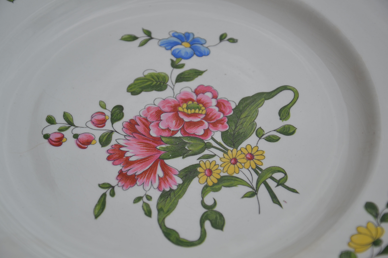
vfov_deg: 12.2
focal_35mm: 112
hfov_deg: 18.2
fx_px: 1212
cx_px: 194
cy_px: 129
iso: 100
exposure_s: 1/500
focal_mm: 75
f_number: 5.6
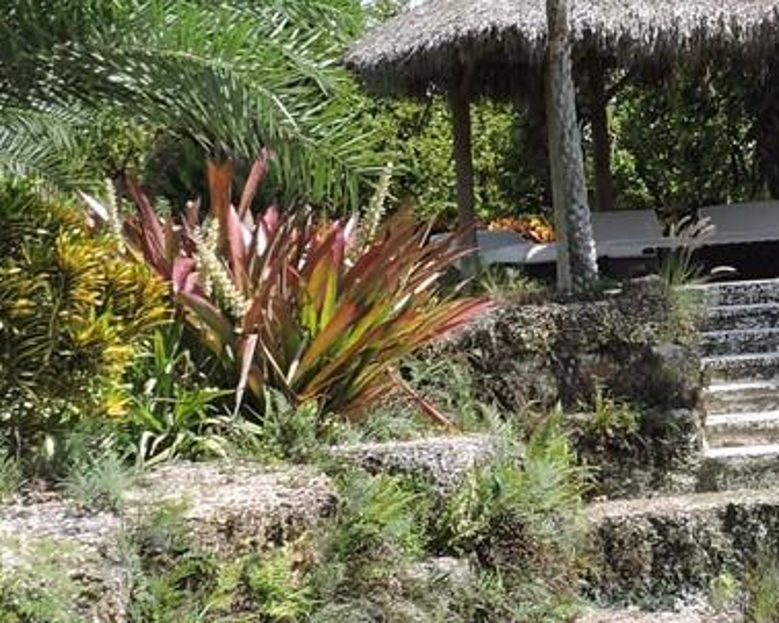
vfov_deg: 12.4
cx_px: 1008
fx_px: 2857
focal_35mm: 124
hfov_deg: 14.8
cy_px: 274
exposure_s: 1/800
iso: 100
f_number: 3.1
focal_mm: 5.4
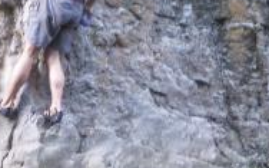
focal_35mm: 195
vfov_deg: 6.7
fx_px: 1428
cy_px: 23
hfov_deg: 10.7
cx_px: 47
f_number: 3.5
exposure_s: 1/25
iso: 160
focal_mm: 11.5
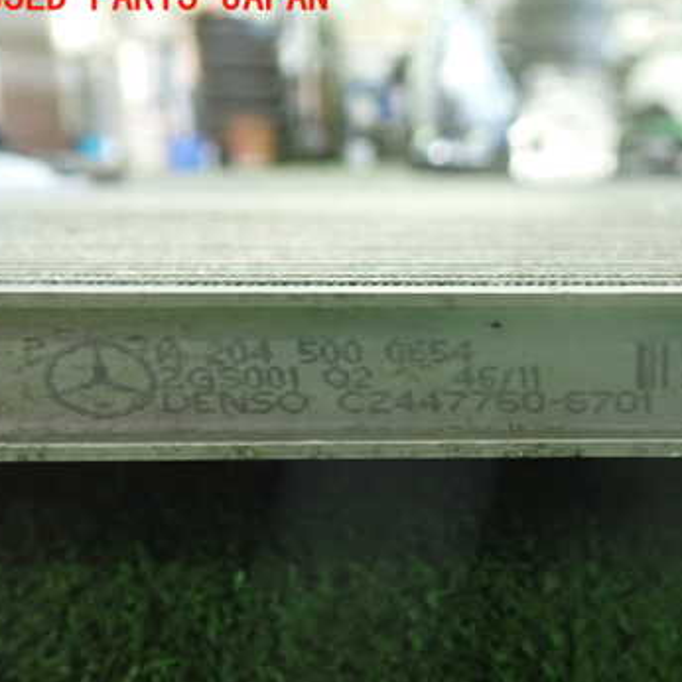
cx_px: 562
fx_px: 1025
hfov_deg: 35.4
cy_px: 416
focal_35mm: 46
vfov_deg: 36.6
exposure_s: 1/30
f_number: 2.3
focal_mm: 5.4
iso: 640
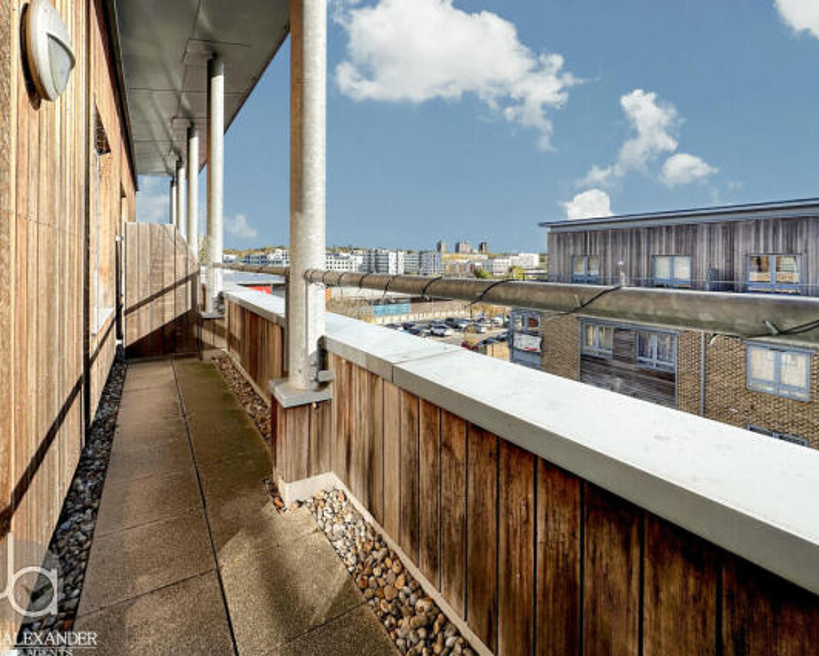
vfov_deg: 84.1
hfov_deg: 96.8
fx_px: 364
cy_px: 325
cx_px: 400
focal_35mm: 15
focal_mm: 2.22
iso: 50
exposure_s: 1/1575
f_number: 2.2
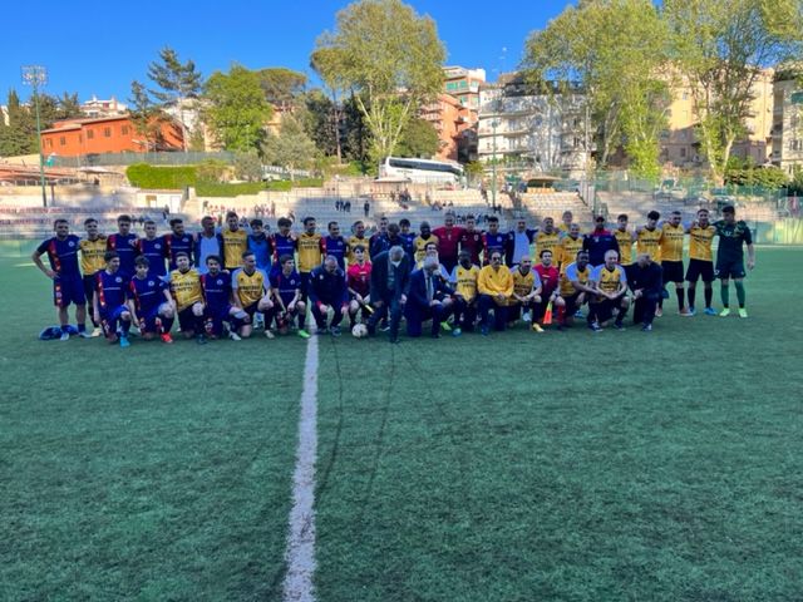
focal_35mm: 26
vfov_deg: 53.1
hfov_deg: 67.3
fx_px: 603
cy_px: 301
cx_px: 402
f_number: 1.6
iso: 50
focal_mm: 5.1
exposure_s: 1/649
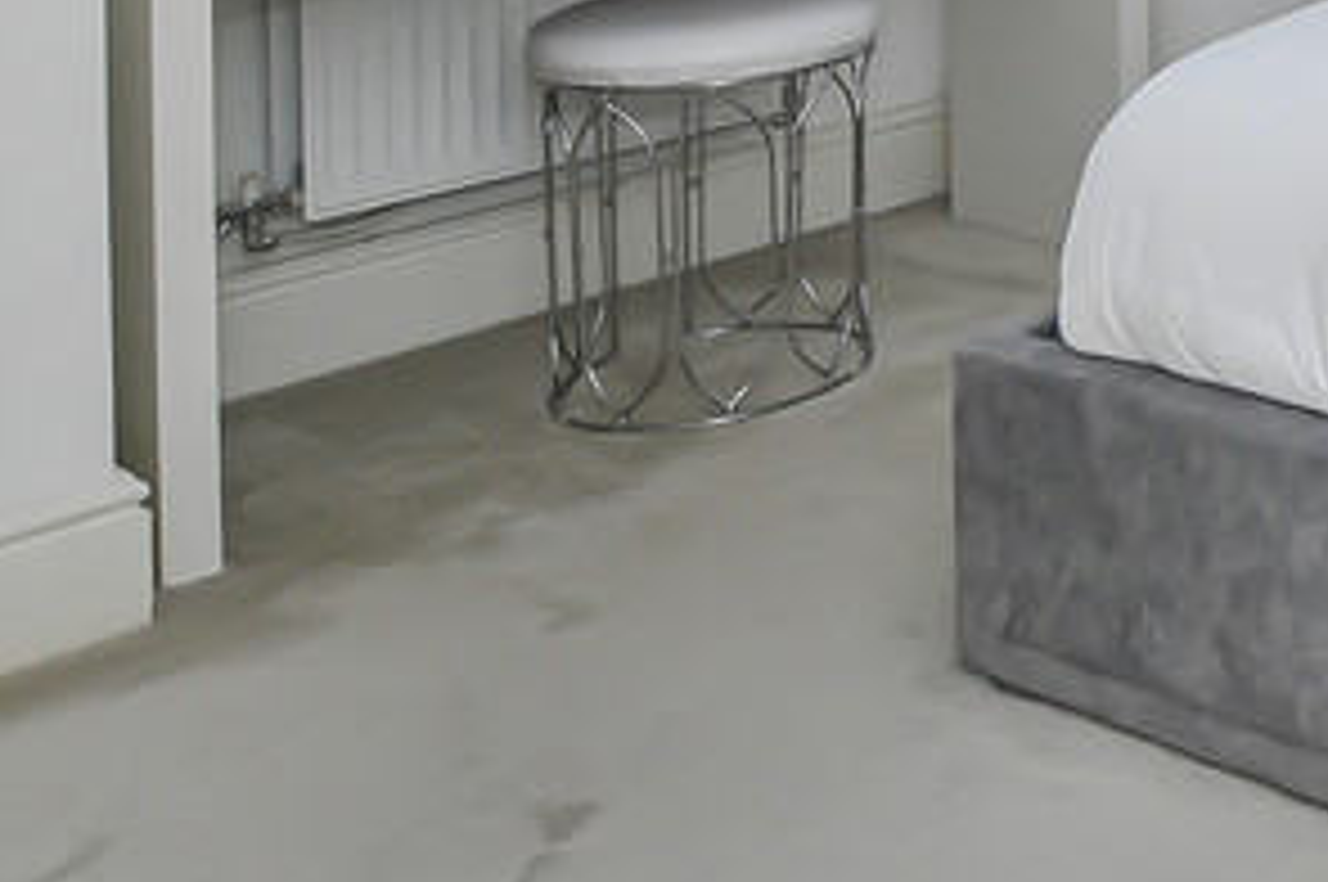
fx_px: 1916
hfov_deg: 25.4
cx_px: 2120
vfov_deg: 21.2
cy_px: -495
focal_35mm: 52
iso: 400
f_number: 13
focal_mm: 10
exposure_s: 1/25
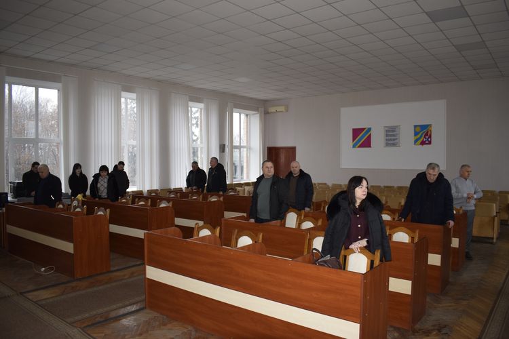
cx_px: 254
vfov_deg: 47.9
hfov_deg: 67.4
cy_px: 170
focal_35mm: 27
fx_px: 382
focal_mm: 18
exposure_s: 1/60
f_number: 4
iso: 800
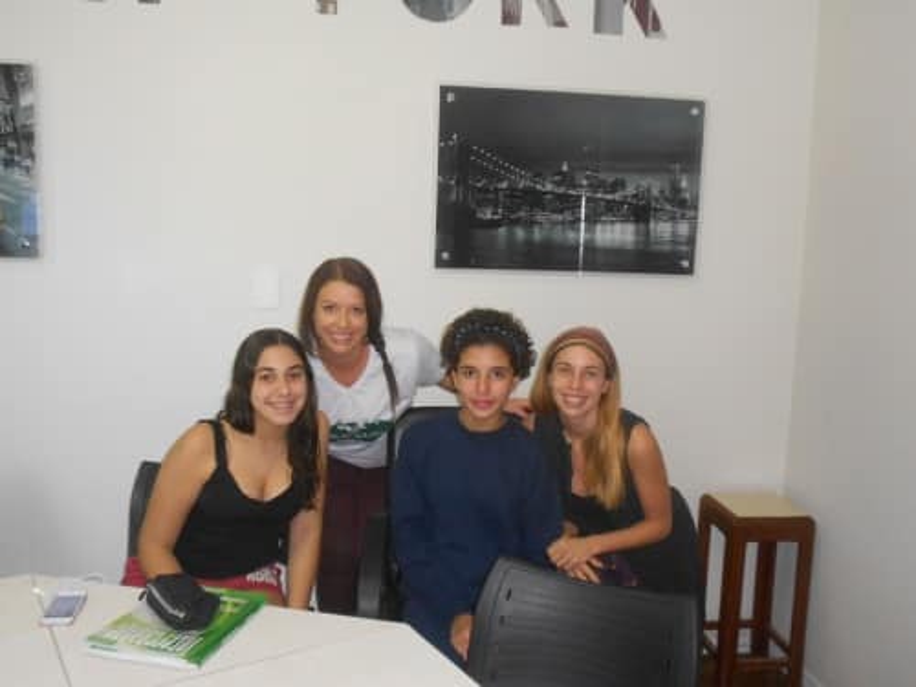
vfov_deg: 44.2
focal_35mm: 32
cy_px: 344
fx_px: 847
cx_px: 458
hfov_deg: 56.8
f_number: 3.6
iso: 320
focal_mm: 6
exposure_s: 1/30
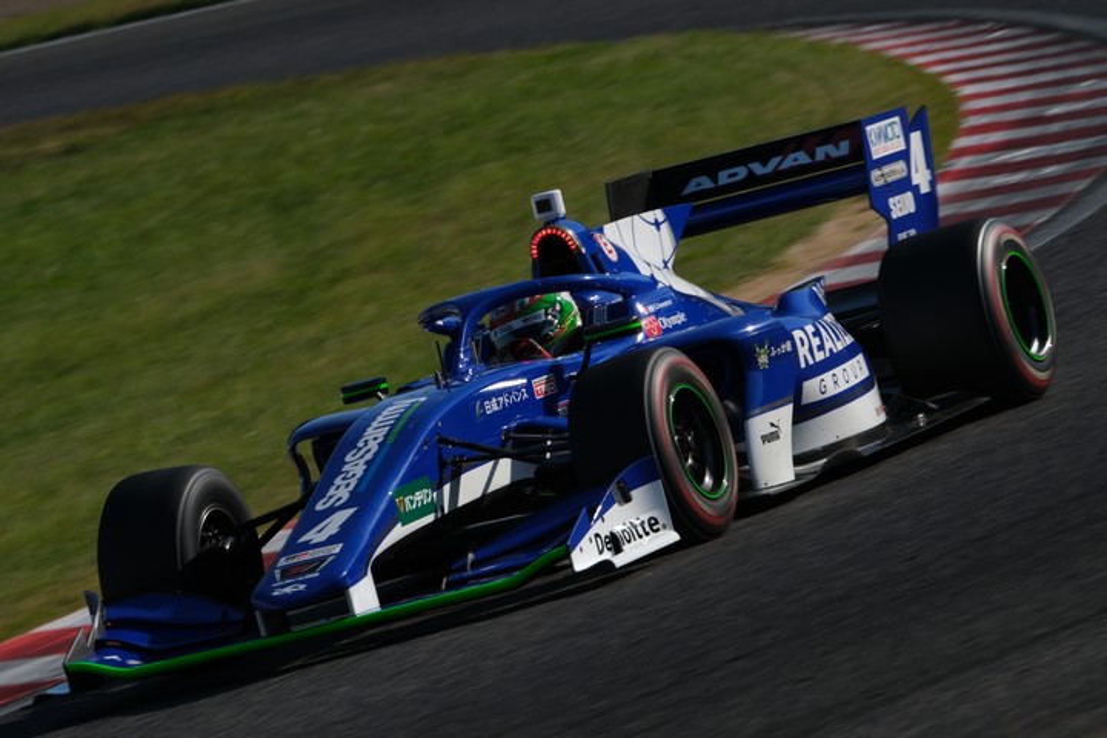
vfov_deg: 2.6
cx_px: 554
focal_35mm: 528
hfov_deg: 3.9
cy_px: 369
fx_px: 16235
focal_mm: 351.8
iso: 200
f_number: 13
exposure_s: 1/320
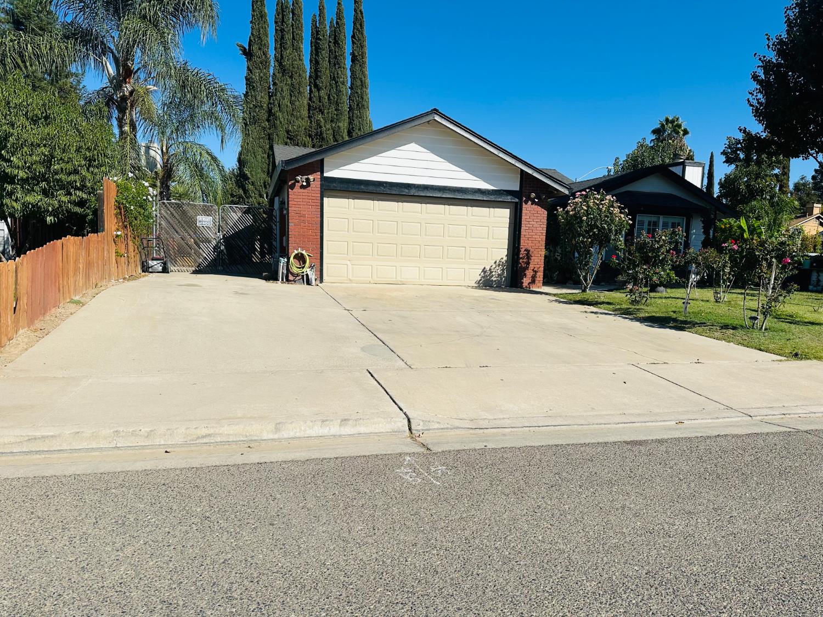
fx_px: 571
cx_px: 412
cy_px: 308
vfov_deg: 56.8
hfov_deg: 71.6
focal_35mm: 24
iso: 80
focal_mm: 6.86
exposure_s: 1/6623
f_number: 1.78
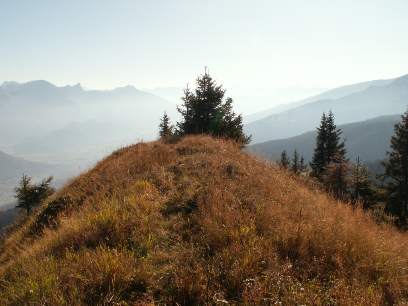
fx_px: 413
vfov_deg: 40.7
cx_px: 204
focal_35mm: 35
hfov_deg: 52.6
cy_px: 153
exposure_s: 1/160
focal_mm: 5.86
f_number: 8
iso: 50
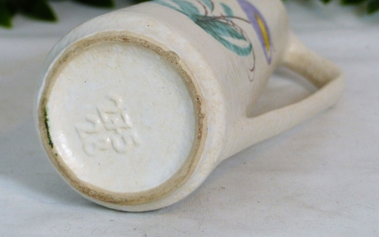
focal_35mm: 212
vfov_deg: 6.2
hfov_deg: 9.9
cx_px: 190
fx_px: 2190
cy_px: 109
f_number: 2.8
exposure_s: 1/80
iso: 320
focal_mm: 32.5
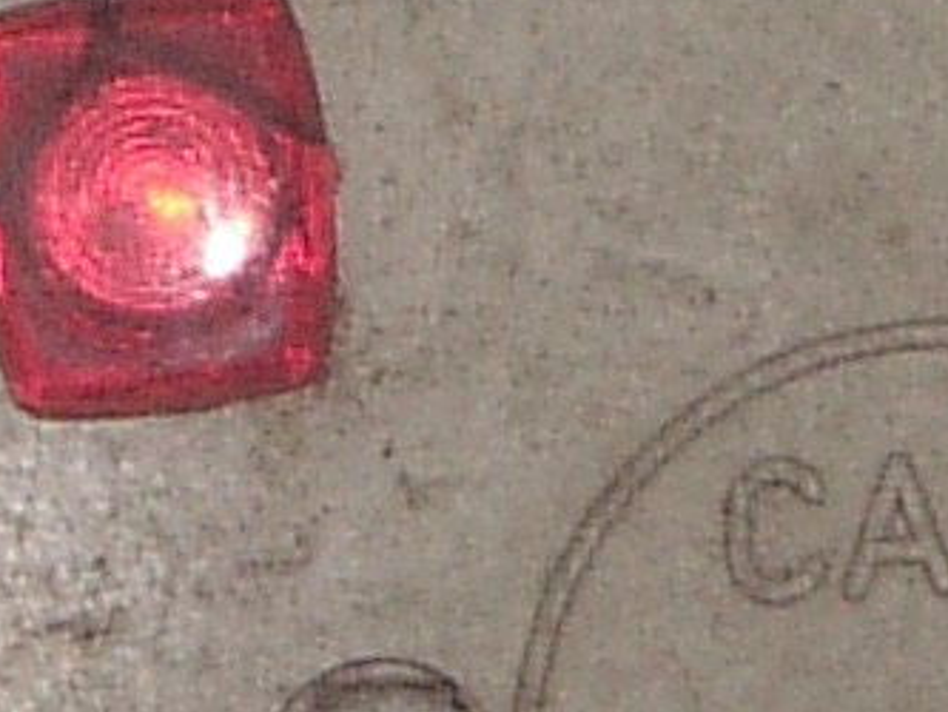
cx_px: 1159
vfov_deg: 1.3
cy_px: 669
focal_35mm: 1106
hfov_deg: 1.8
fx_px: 30300
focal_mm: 25
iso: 200
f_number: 3.9
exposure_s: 1/75
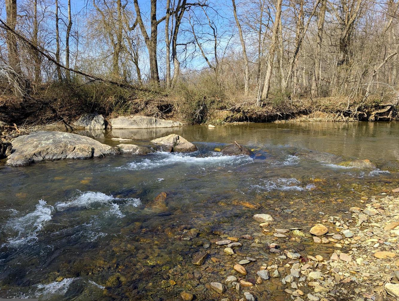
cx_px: 201
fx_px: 300
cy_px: 153
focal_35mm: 26
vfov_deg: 53.2
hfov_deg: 67.2
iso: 19
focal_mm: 6.9
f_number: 1.68
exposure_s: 1/656
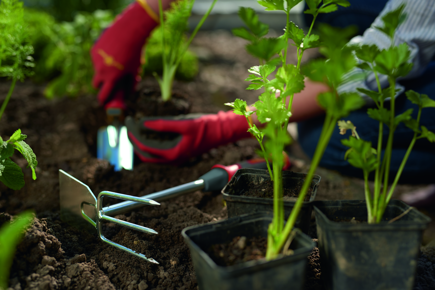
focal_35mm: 50
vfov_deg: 27.0
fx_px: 604
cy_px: 145
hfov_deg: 39.6
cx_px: 218
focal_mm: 50
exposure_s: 1/2000
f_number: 2.8
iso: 100
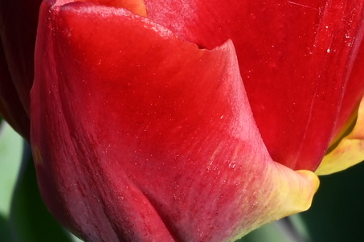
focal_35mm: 212
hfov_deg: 9.7
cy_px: -23
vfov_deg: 6.4
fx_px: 2141
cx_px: 181
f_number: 16
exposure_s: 1/60
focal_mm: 50
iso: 160
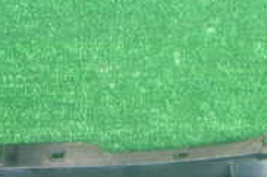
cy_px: 178
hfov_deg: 19.3
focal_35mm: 103
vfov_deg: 13.1
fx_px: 763
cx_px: -1
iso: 200
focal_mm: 5.4
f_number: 2.3
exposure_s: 1/60
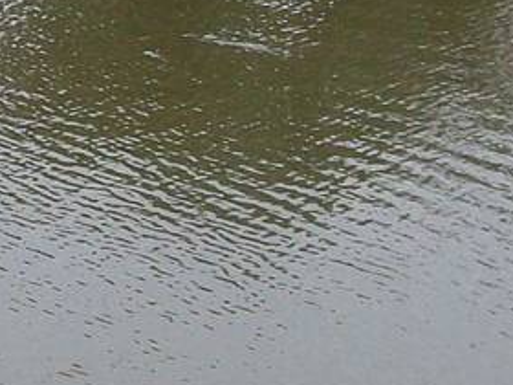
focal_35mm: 206
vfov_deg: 7.1
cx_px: -590
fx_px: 3053
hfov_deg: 8.9
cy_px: -116
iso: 64
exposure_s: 1/320
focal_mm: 6
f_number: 4.8
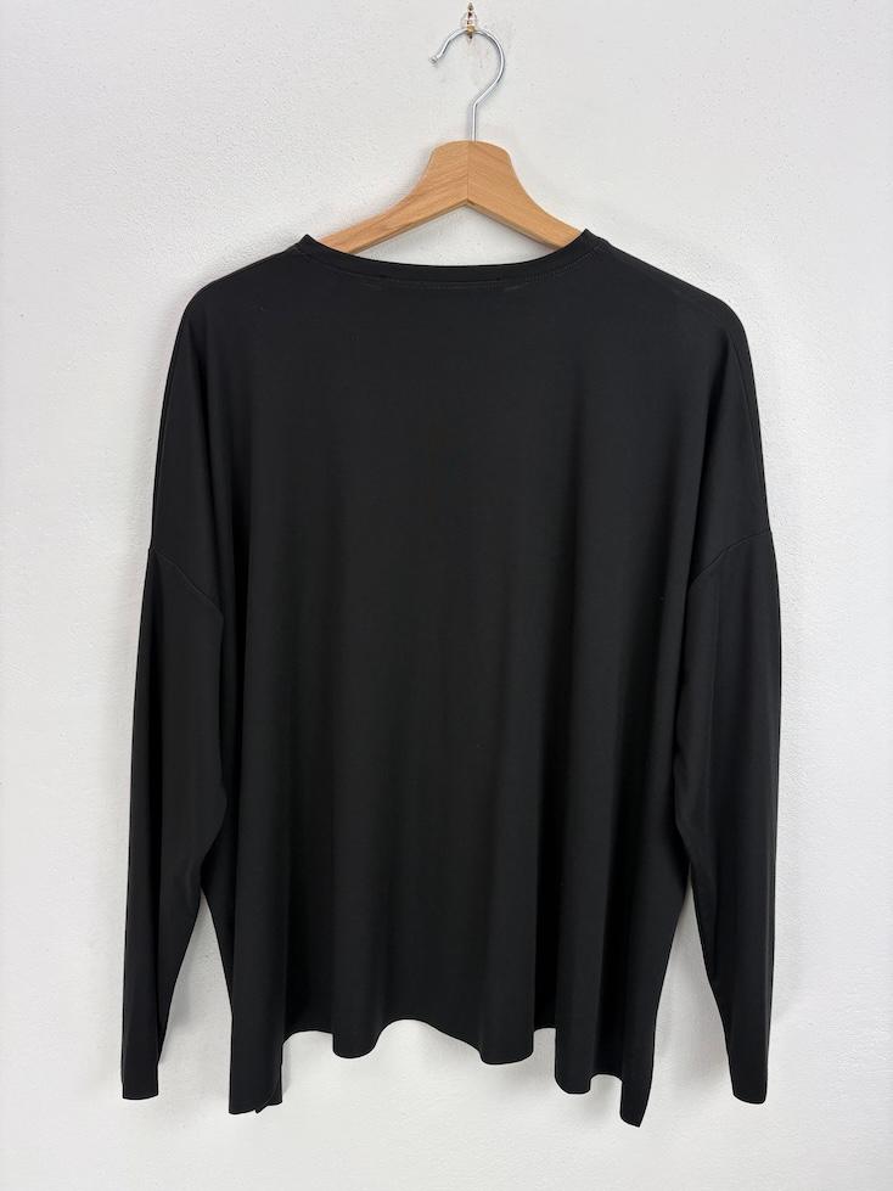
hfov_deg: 53.1
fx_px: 895
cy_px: 596
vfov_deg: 67.3
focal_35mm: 26
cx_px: 446
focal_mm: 5.96
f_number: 1.6
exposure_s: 1/100
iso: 80
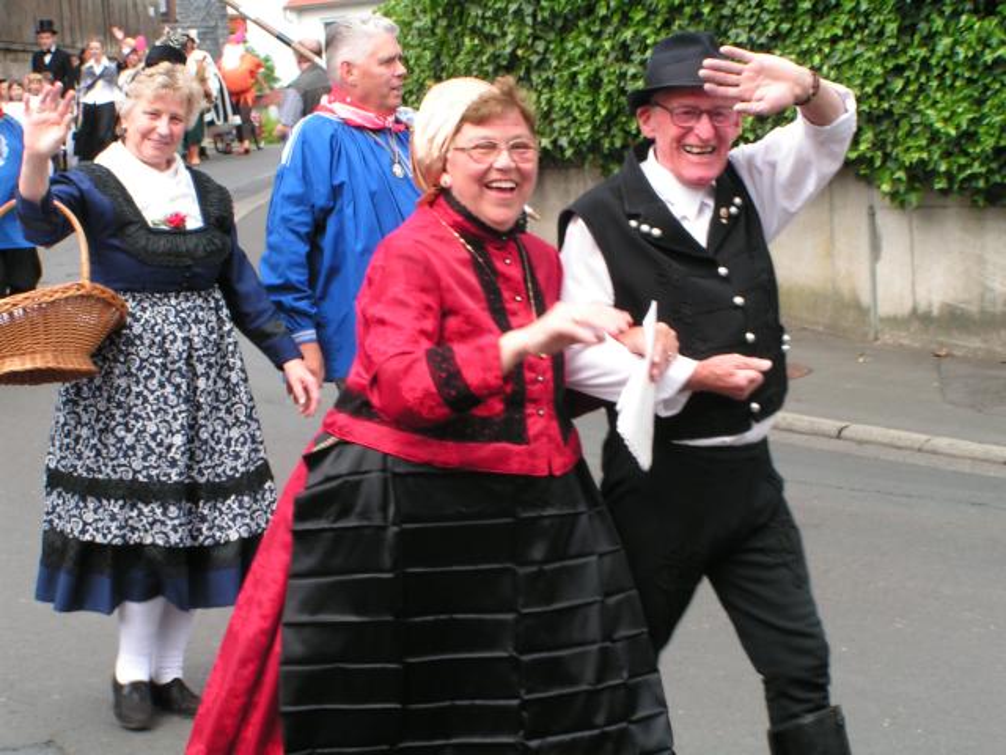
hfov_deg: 22.8
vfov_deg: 17.2
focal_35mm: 86
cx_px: 503
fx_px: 2499
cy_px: 378
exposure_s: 1/125
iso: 50
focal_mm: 13.2
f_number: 4.5
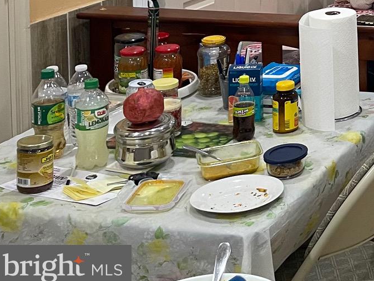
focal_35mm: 79
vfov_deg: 17.0
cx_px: 561
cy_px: -136
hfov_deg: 21.0
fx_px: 854
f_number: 1.6
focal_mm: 4.2
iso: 125
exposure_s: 1/60
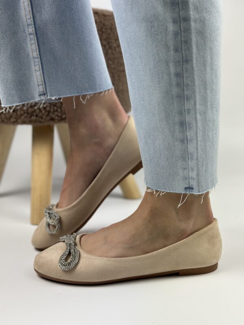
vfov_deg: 39.7
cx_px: 122
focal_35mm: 48
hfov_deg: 30.3
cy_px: 162
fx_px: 451
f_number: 1.78
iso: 80
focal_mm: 6.86
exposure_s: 1/1199
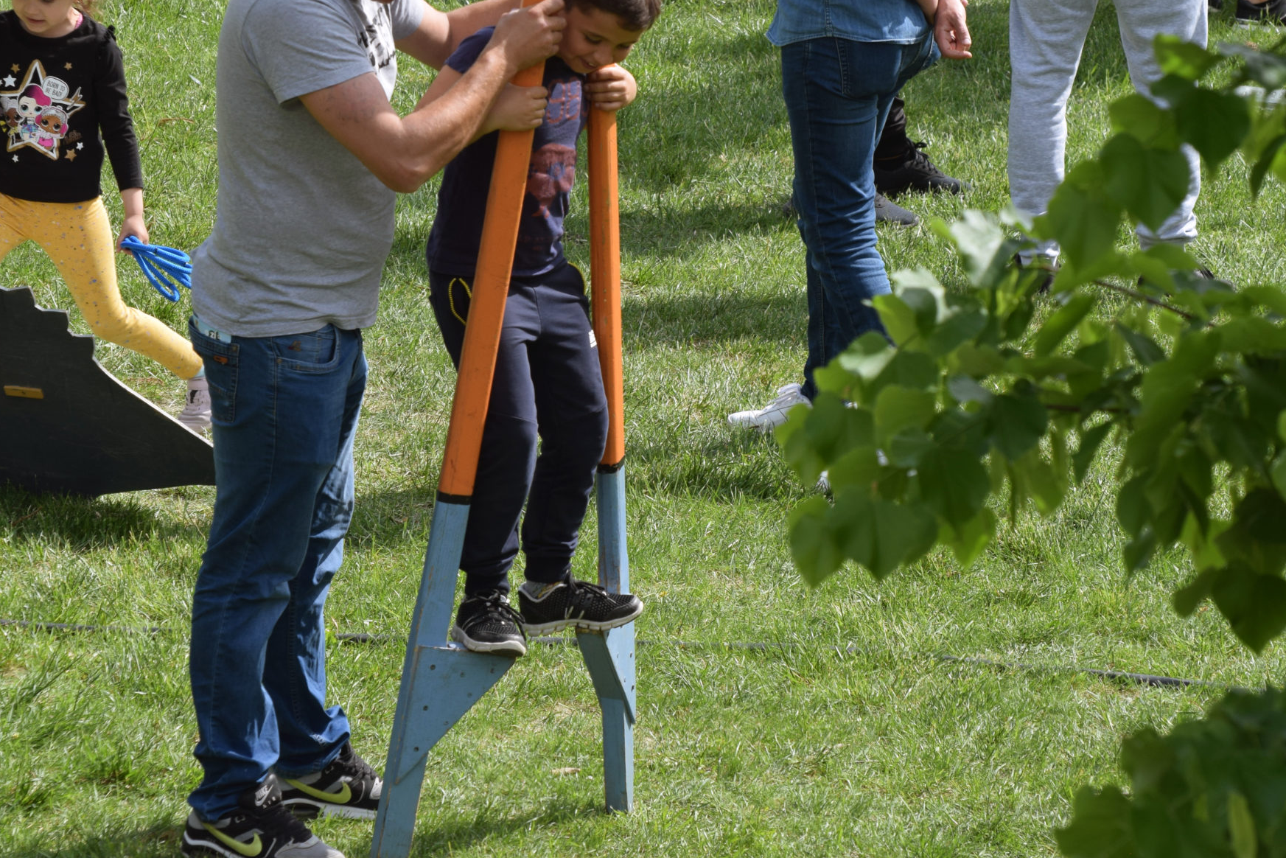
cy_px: 232
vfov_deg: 4.5
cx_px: 525
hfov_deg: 6.7
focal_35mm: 308
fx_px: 11004
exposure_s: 1/320
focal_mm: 140
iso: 200
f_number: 8
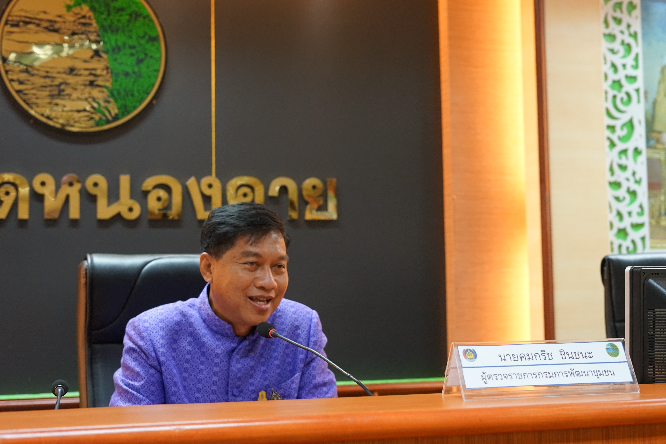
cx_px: 333
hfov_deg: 39.6
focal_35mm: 50
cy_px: 222
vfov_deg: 27.0
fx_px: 925
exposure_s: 1/160
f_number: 4
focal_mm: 50
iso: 4000
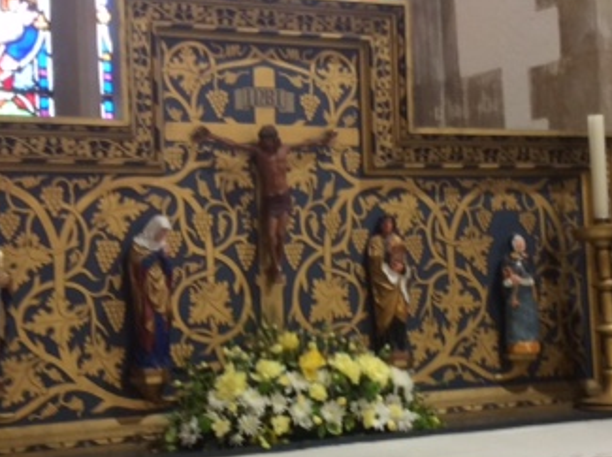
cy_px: 269
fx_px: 1113
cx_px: 316
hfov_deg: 30.8
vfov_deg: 23.2
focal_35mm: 63
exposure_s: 1/25
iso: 80
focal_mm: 3.3
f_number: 2.4
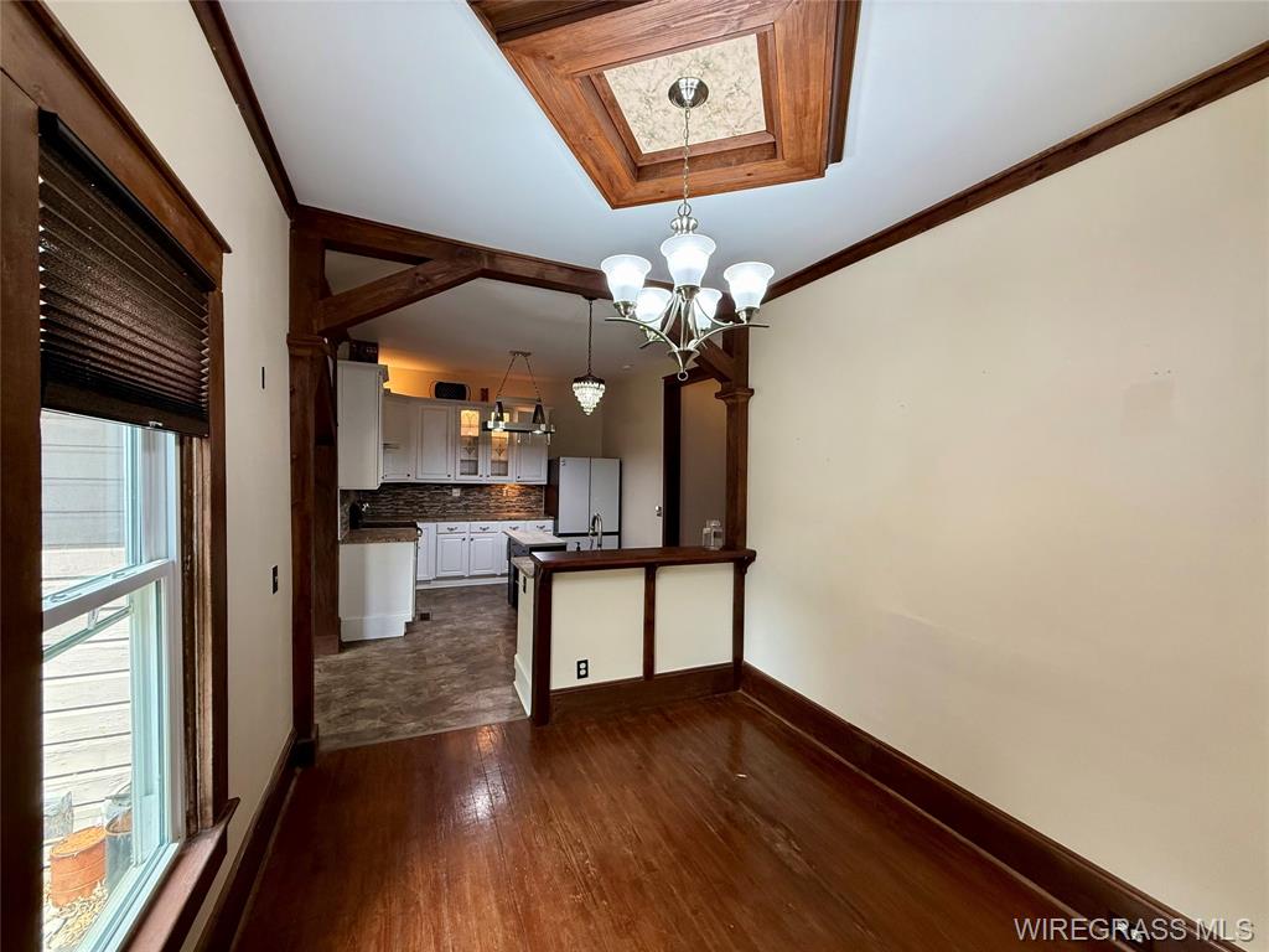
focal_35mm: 14
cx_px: 634
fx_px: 513
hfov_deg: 102.1
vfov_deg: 85.7
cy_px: 476
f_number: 2.2
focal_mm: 2.22
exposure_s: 1/120
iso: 250
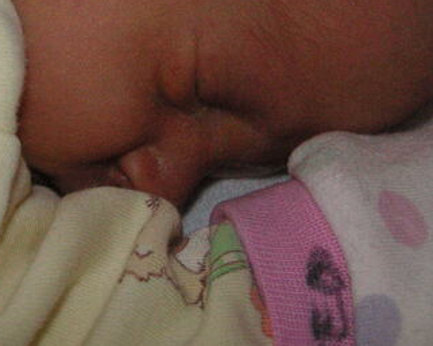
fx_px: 1154
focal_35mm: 90
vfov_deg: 16.6
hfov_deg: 21.1
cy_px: -22
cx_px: 132
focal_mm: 6.1
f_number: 6.7
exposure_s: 1/45
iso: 160
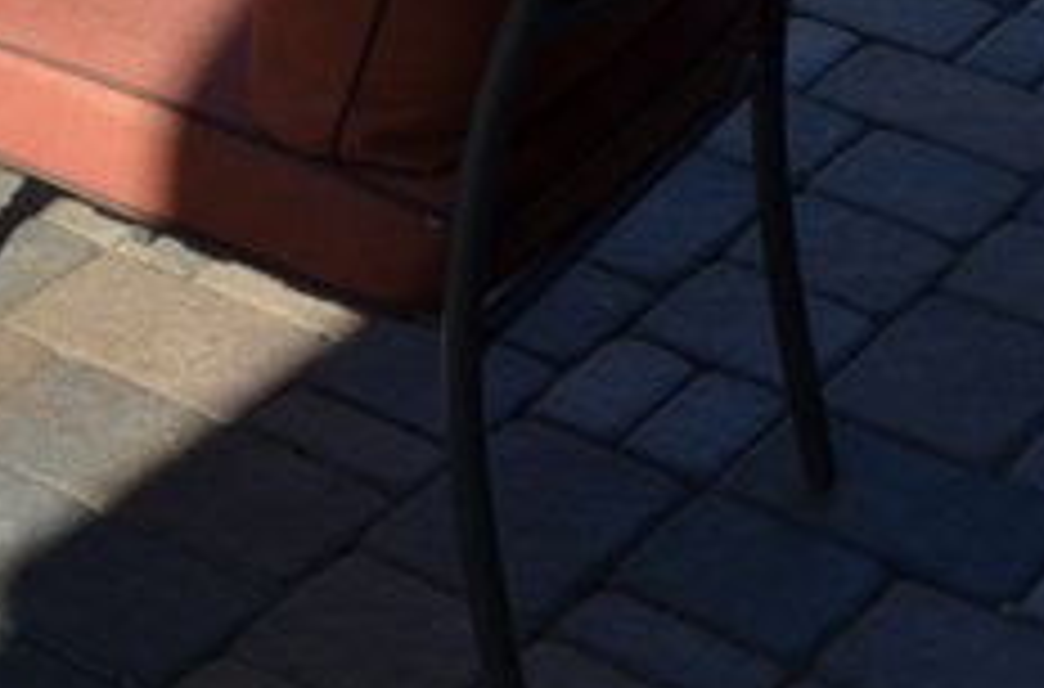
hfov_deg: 17.7
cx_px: -158
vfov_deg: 11.8
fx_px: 3208
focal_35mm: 111
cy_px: -317
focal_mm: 24
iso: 110
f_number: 8
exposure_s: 1/250
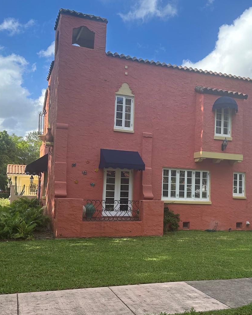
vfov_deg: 50.2
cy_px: 172
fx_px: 336
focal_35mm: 36
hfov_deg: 41.0
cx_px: 148
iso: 80
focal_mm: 6.86
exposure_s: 1/2070
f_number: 1.78
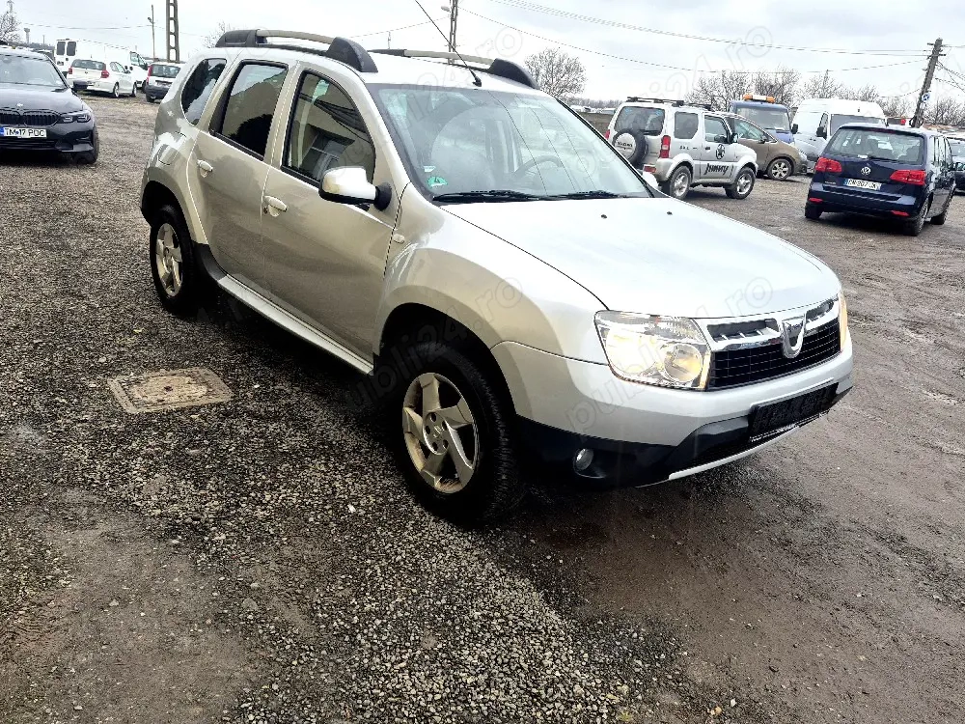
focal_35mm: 23
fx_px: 641
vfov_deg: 58.9
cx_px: 482
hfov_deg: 73.9
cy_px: 362
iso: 50
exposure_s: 1/182
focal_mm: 5.4
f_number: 1.8
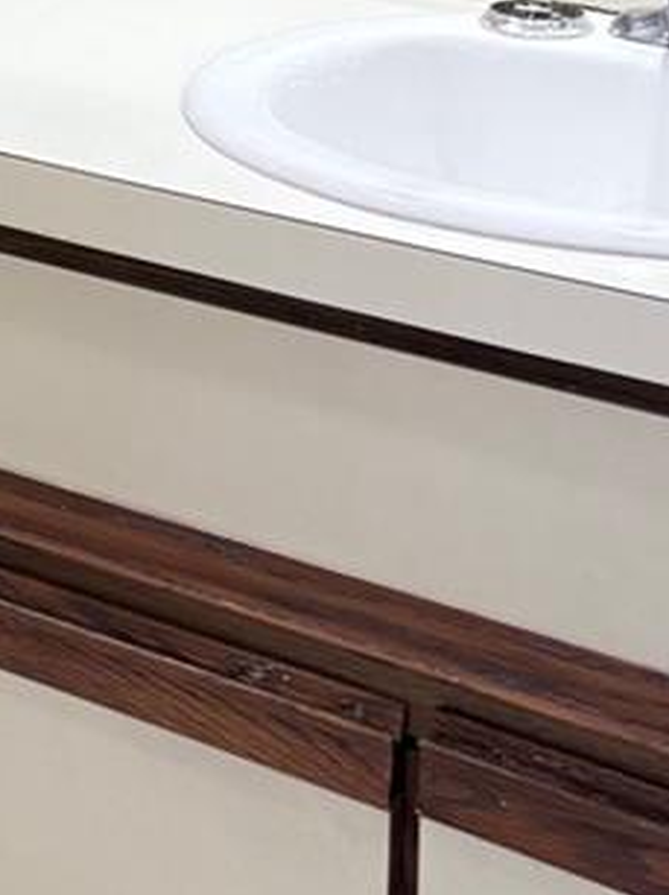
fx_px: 2632
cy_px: -380
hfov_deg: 13.7
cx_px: -283
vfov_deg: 17.6
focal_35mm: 102
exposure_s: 1/60
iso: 320
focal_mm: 5.96
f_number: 1.6
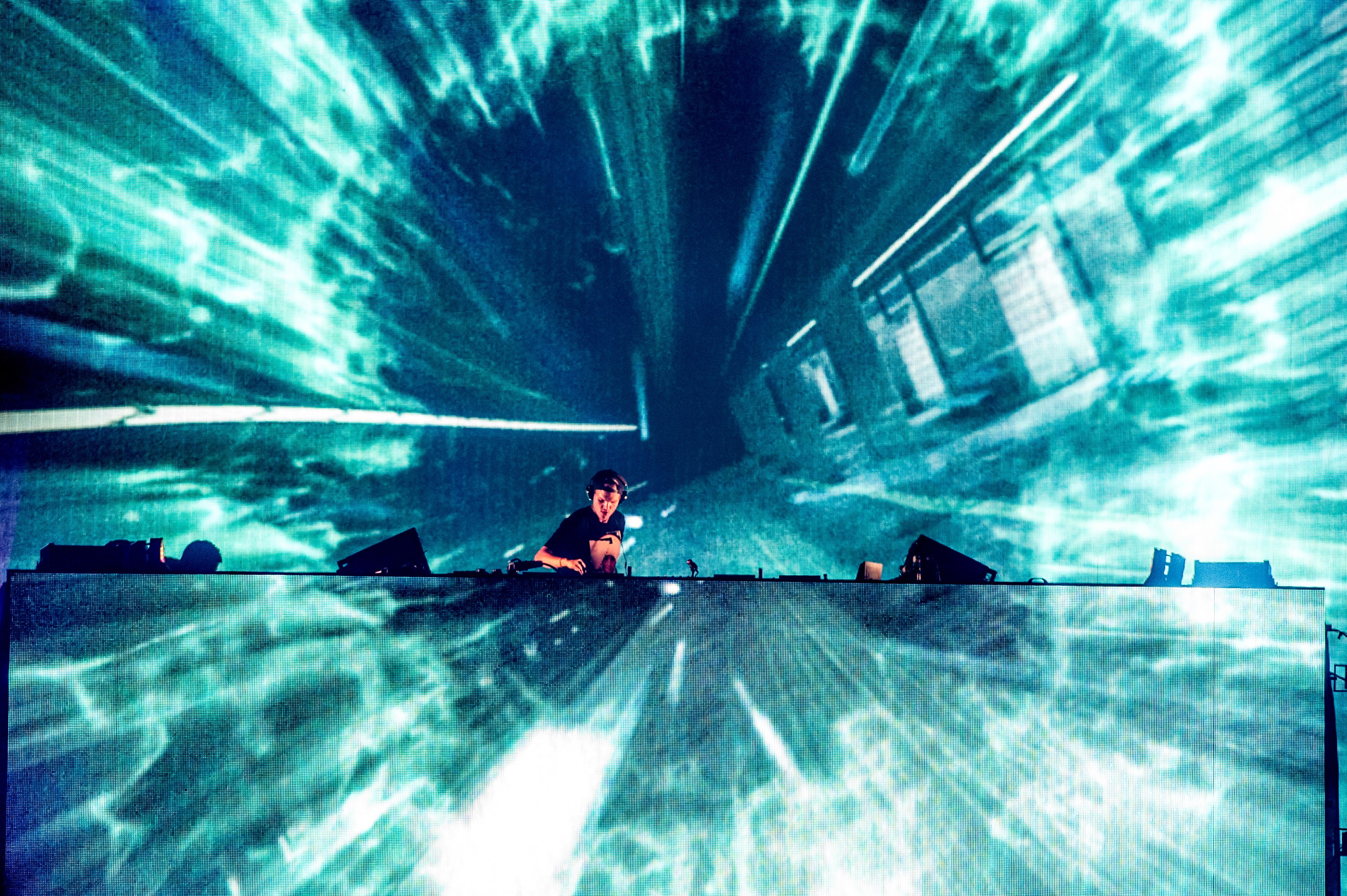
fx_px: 7478
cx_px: 674
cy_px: 448
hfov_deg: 10.3
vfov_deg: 6.9
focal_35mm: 200
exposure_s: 1/500
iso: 2000
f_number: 3.5
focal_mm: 200
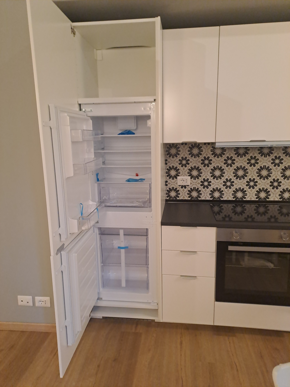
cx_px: 145
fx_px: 279
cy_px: 194
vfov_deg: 69.4
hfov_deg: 54.9
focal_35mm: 25
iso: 320
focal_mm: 4.65
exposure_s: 1/50
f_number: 1.8
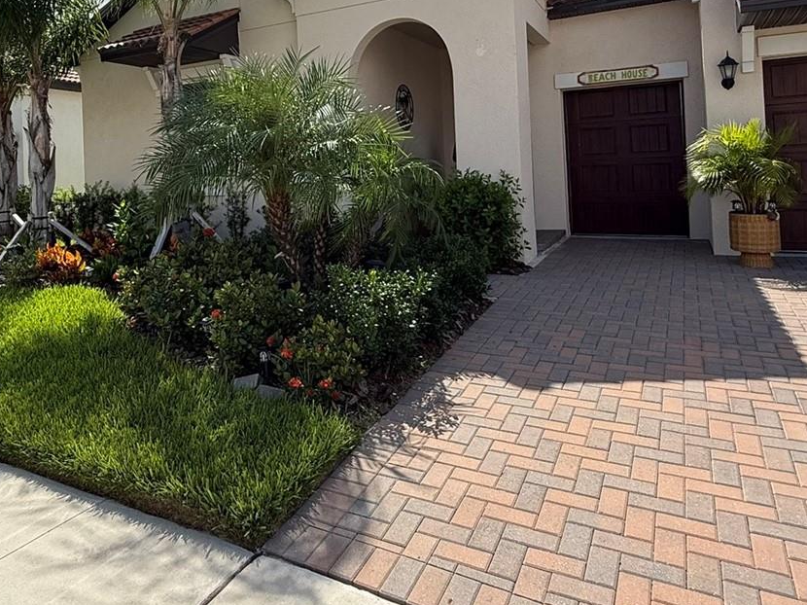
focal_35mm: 27
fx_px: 629
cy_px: 158
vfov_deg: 49.5
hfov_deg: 64.6
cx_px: 312
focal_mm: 2.22
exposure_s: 1/1211
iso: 64
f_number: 2.2
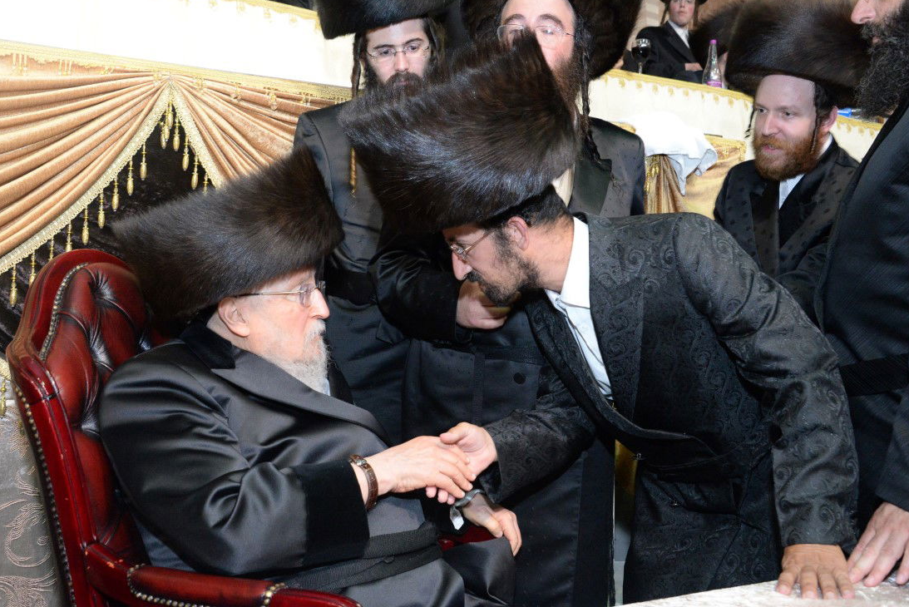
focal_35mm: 40
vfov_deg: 33.4
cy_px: 314
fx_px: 1010
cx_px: 435
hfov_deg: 48.4
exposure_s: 1/100
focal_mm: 38
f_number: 8
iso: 5000
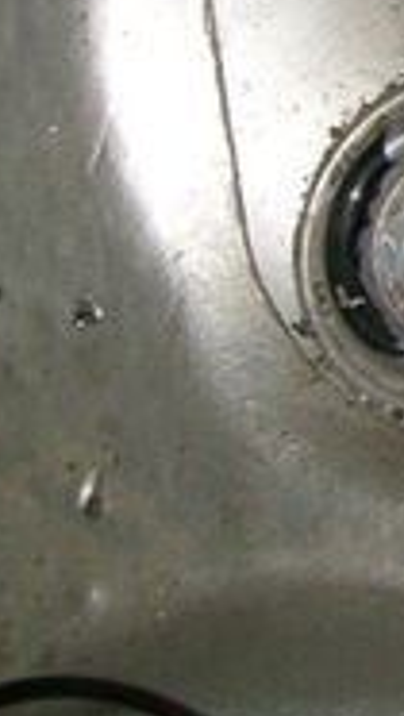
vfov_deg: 15.8
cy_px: -123
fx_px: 2488
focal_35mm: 131
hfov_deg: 8.2
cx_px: 1108
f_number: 2.8
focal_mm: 5.8
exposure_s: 1/45
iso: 100
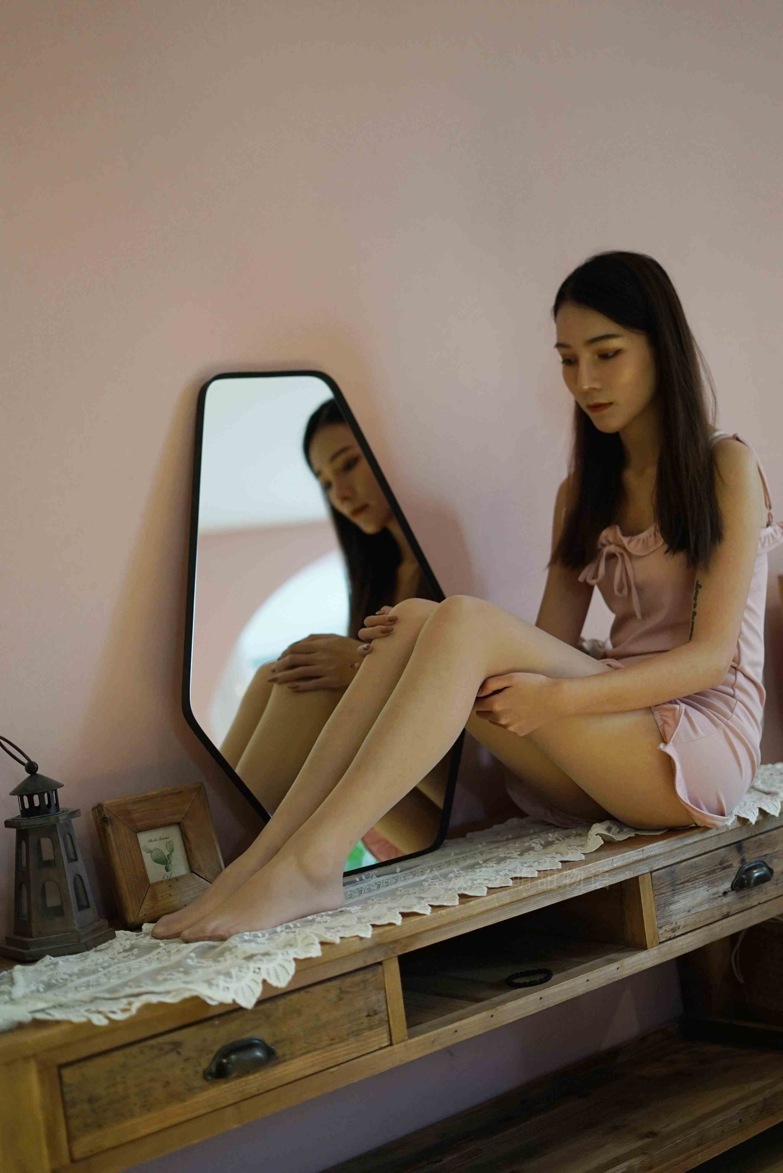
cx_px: 392
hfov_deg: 27.0
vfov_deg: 39.6
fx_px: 1629
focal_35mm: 50
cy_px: 586
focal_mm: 50
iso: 1250
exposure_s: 1/200
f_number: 2
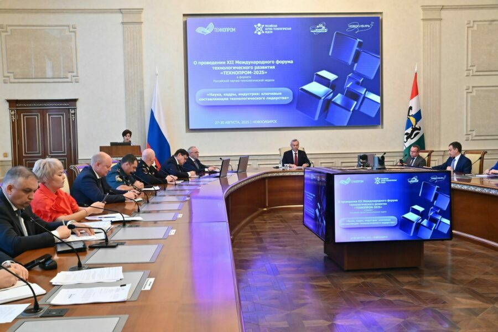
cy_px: 166
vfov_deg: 33.4
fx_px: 553
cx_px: 249
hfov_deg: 48.5
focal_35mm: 40
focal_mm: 40
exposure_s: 1/160
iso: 5000
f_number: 9
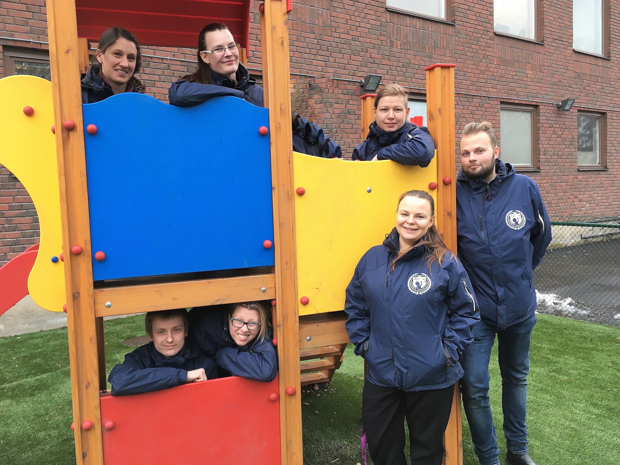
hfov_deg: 60.0
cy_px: 227
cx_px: 317
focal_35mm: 30
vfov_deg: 46.8
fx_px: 537
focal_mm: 4.15
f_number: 2.2
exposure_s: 1/33
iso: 25
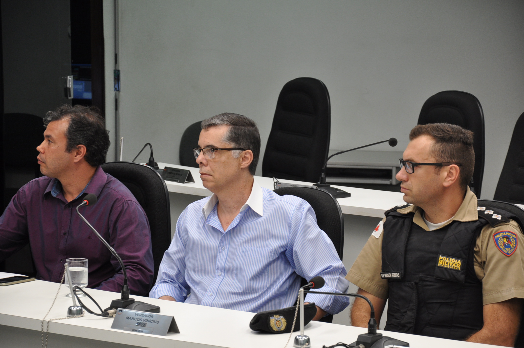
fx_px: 2006
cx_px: 262
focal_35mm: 138
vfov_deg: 9.9
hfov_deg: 14.9
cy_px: 174
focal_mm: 92
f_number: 5.6
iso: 640
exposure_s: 1/40
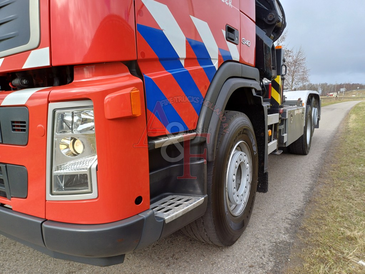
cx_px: 182
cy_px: 137
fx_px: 264
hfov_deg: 69.4
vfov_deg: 54.9
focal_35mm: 25
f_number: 1.8
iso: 50
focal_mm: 4.65
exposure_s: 1/309
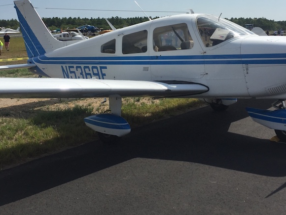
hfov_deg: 38.2
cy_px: 77
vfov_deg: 29.0
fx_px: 413
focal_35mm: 50
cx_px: 147
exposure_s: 1/3968
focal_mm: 4.15
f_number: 2.2
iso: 32
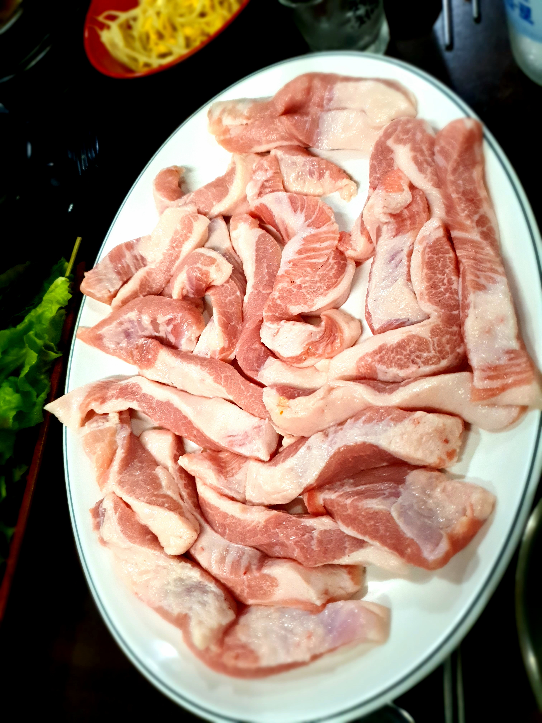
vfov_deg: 67.3
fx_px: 543
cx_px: 271
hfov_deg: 53.1
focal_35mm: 26
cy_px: 362
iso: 250
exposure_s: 1/60.2
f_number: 1.5
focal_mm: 4.3
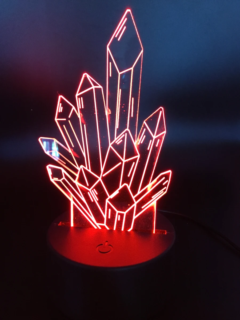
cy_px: 160
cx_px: 120
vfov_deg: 58.4
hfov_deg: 45.4
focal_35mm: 31
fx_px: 287
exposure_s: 1/30
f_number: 2.4
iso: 160
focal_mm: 3.3
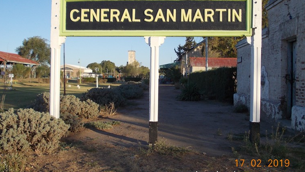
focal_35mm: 42
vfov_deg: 28.3
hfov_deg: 48.3
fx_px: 340
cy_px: 74
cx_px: 151
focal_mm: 5.3
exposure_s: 1/160
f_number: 6.2
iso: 80
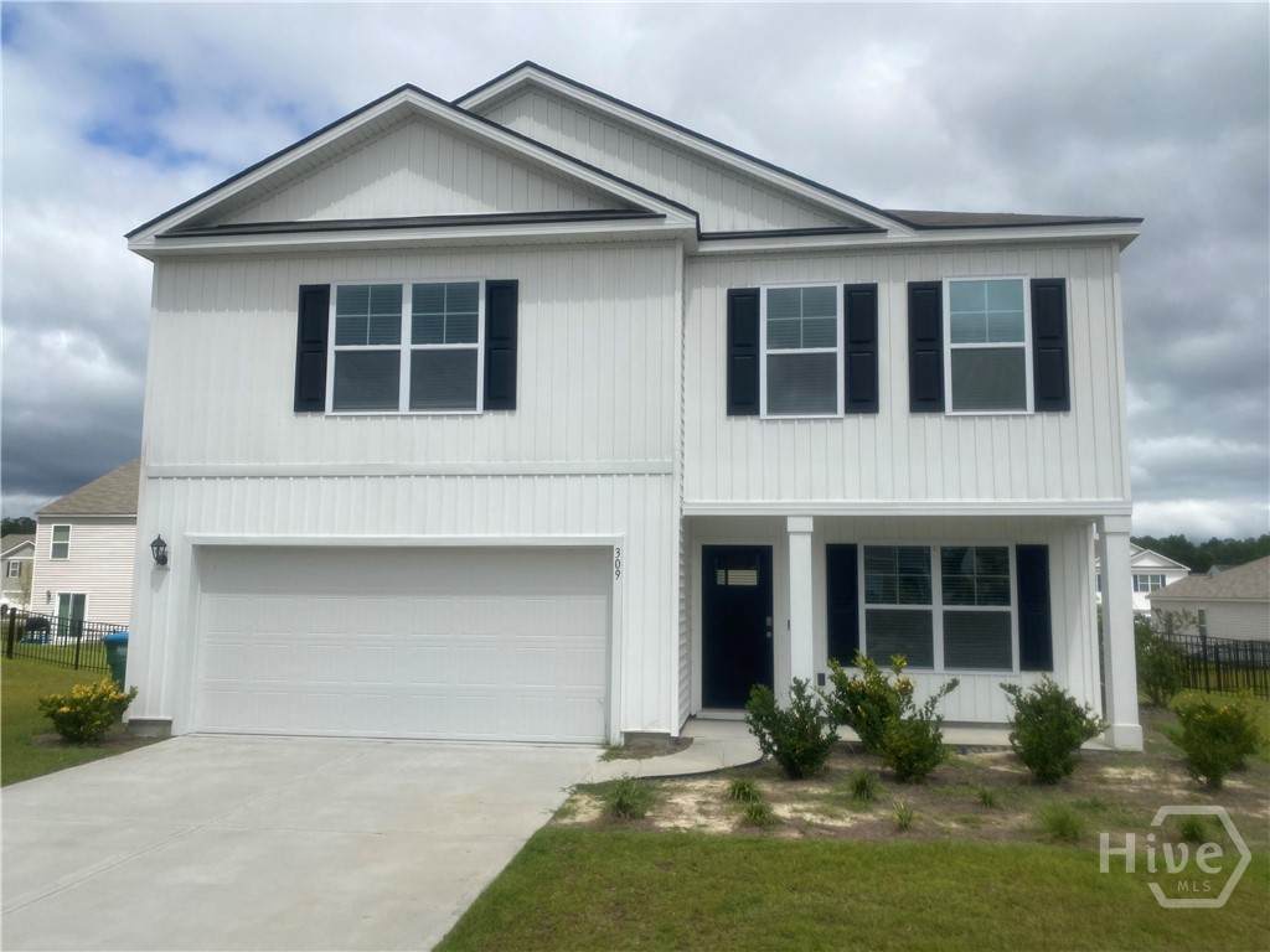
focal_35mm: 26
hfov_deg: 67.3
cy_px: 476
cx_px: 635
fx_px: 954
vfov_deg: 53.1
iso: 32
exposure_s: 1/5236
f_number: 1.8
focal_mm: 4.25
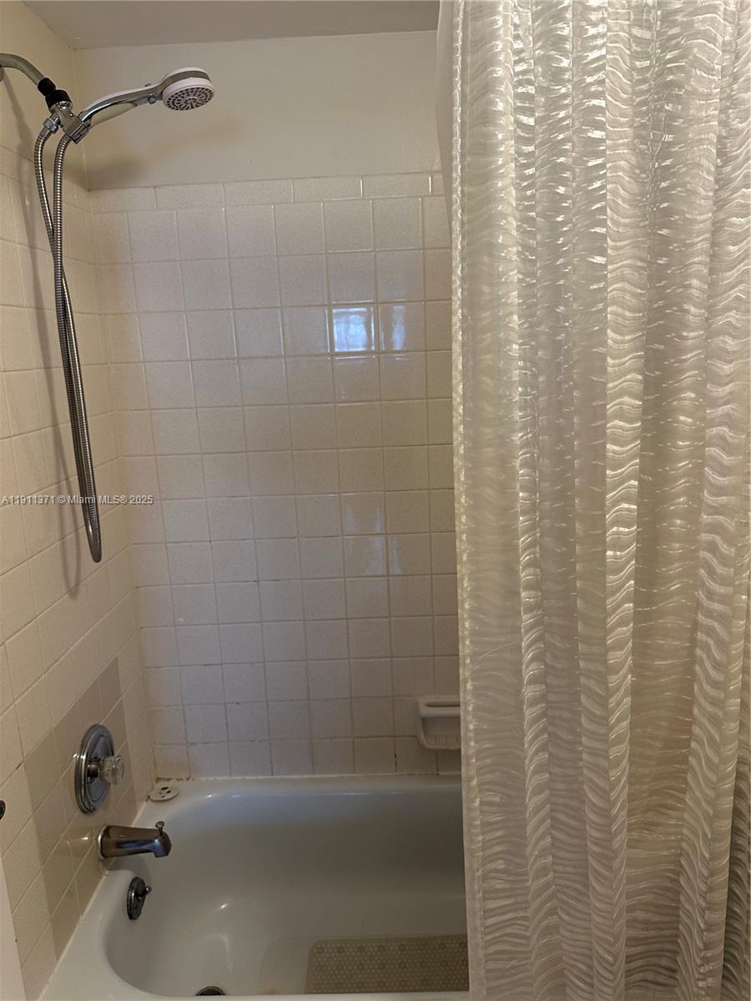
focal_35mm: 24
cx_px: 376
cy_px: 500
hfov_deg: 56.8
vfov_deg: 71.6
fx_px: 694
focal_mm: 6.86
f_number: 1.78
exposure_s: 1/60
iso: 125
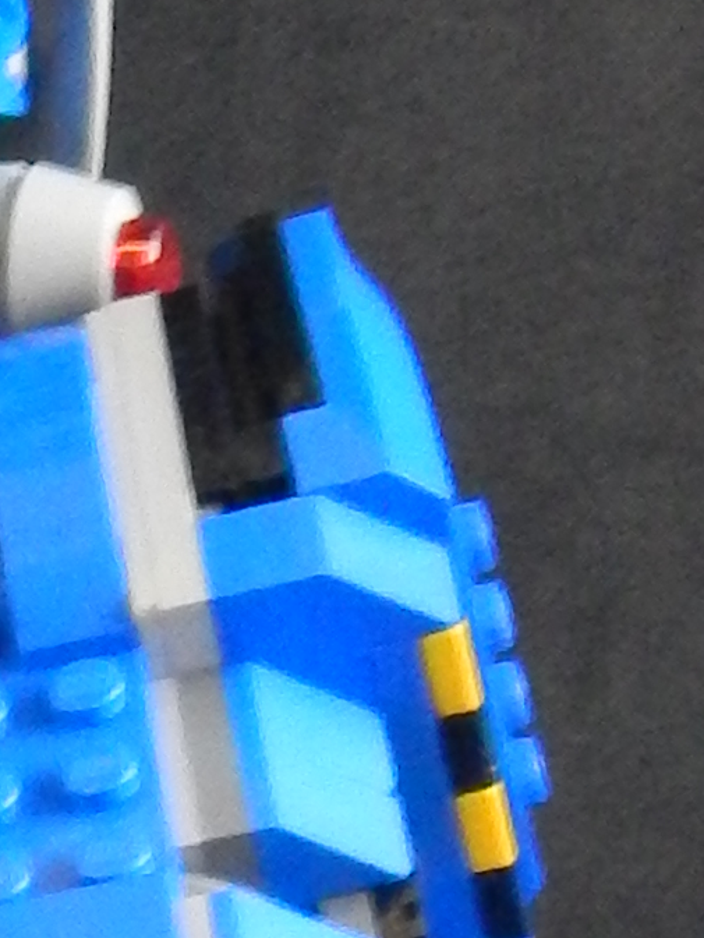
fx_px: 6126
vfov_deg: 8.7
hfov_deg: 6.2
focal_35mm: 226
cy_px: 941
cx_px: -1154
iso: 720
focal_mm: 5.9
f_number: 3.9
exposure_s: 1/8
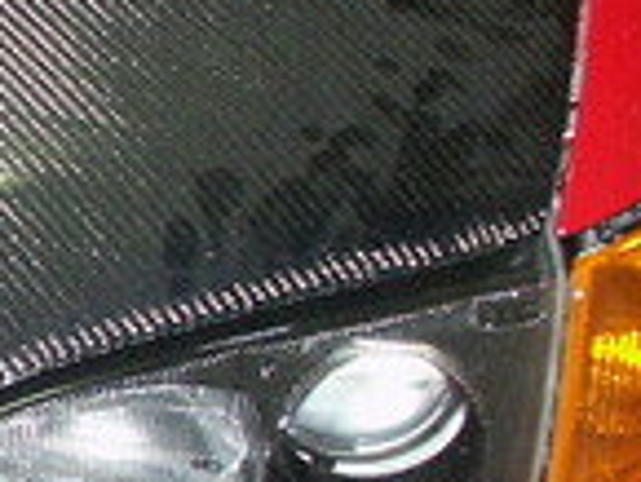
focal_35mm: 176
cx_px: -813
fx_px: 3262
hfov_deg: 10.0
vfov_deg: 8.4
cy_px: 420
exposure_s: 1/45
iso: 200
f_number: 2.8
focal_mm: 8.3
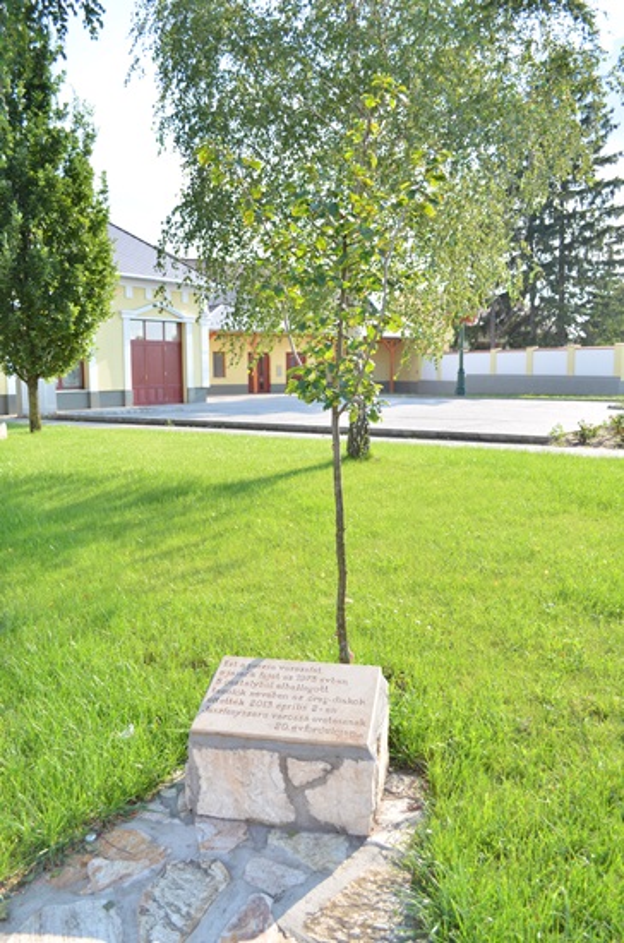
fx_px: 706
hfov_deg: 47.7
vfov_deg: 67.5
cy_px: 472
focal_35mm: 27
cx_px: 312
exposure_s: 1/200
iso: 100
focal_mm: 18
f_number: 4.5
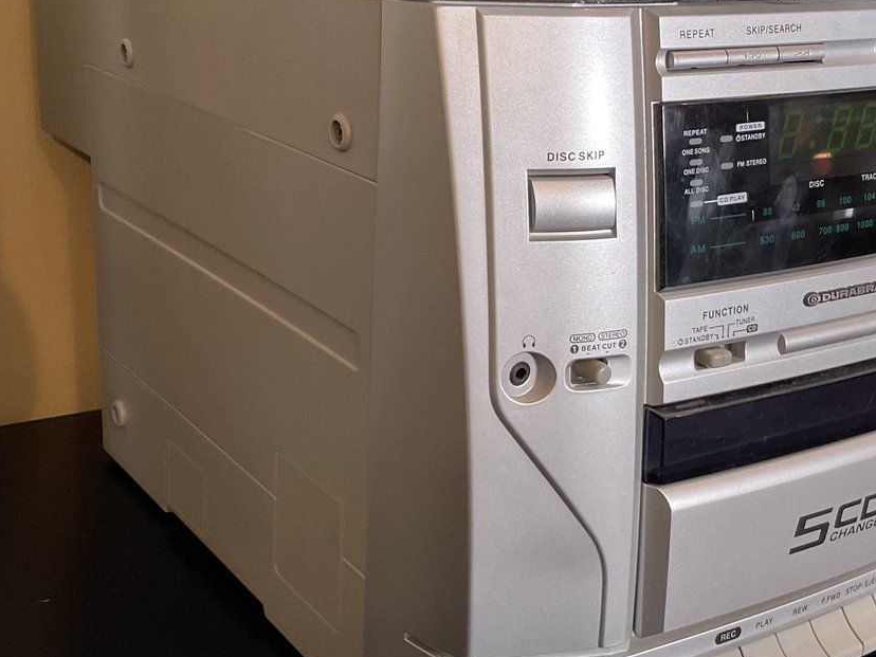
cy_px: 283
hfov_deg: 36.2
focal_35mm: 53
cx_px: 459
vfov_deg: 27.5
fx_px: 1341
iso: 100
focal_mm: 3
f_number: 1.8
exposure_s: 1/60
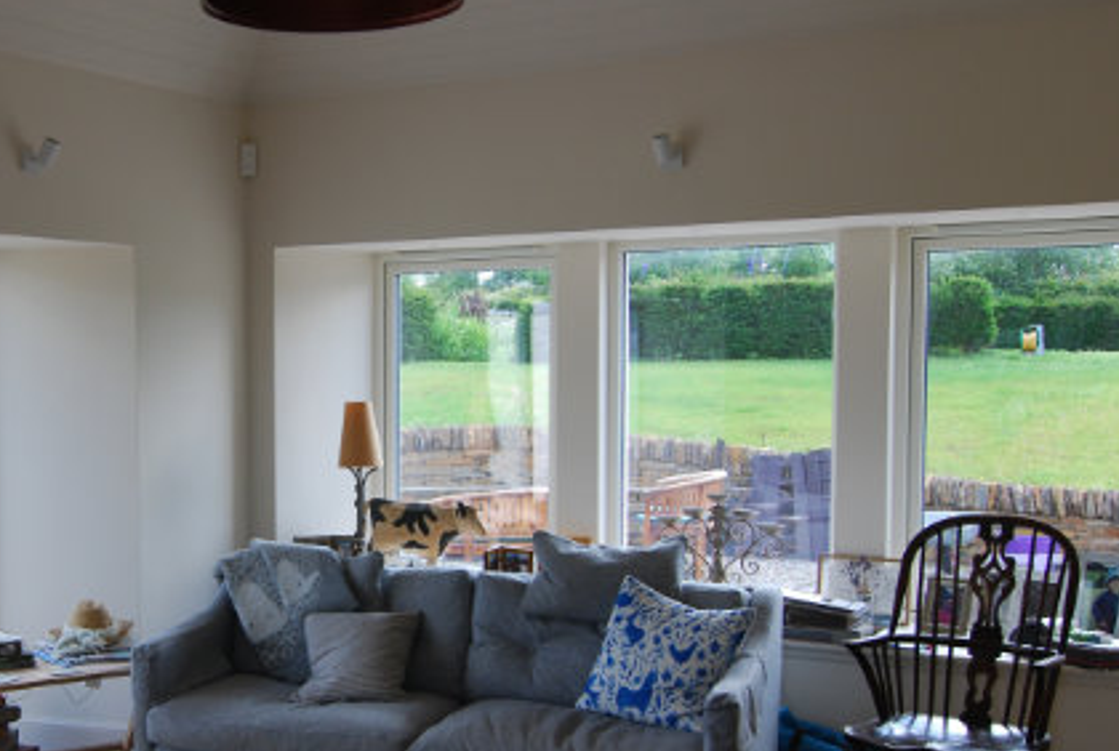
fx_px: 1557
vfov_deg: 27.1
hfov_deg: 38.1
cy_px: 442
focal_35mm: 50
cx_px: 229
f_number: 7.1
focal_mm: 20
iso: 200
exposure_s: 1/60
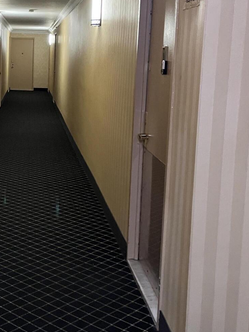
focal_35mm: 53
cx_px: 33
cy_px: 114
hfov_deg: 26.8
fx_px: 508
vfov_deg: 35.9
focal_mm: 5.1
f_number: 1.6
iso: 500
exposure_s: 1/40
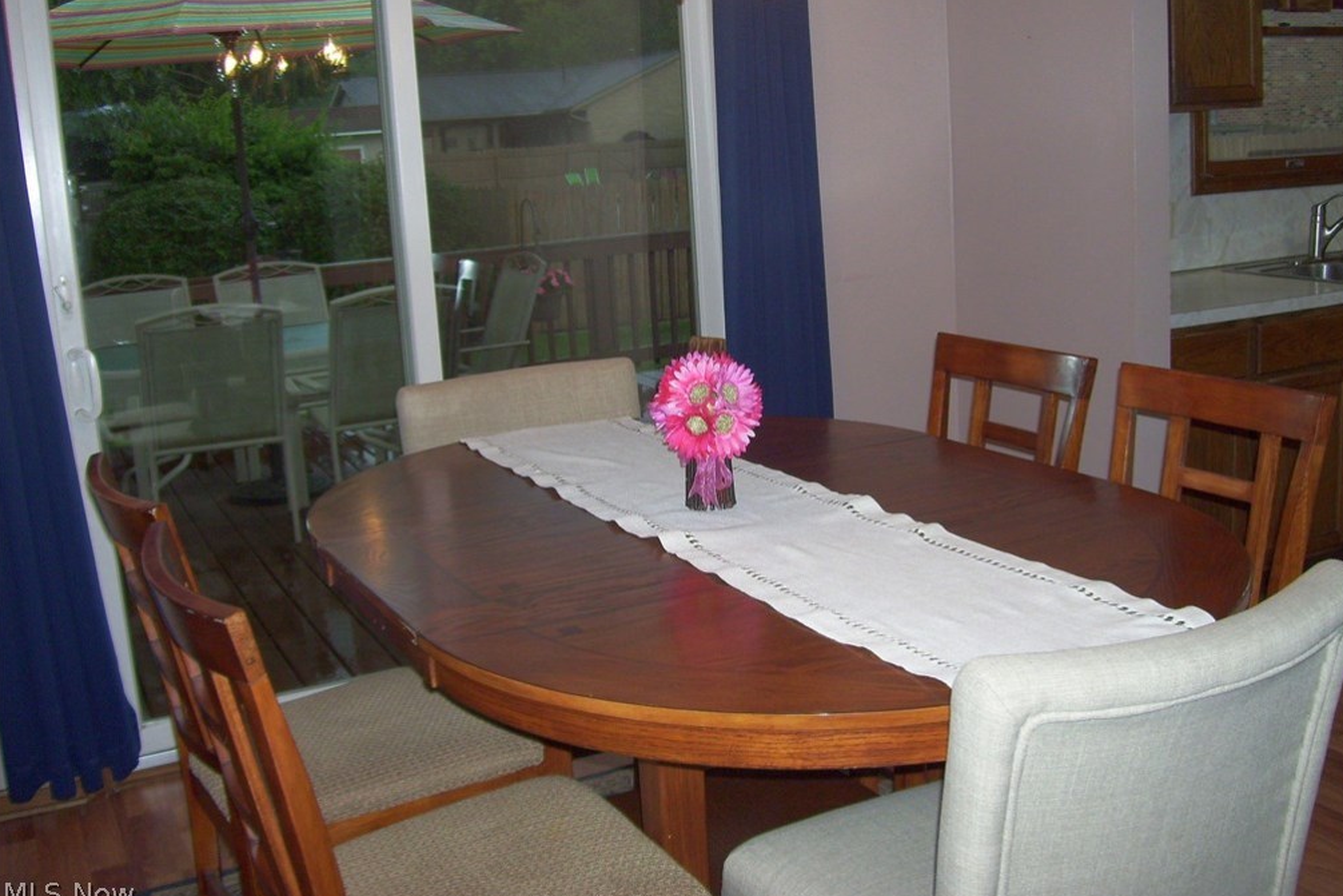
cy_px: 403
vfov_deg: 35.0
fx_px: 1418
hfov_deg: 50.7
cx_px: 677
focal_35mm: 38
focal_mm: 6
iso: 125
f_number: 2.7
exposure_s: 1/60
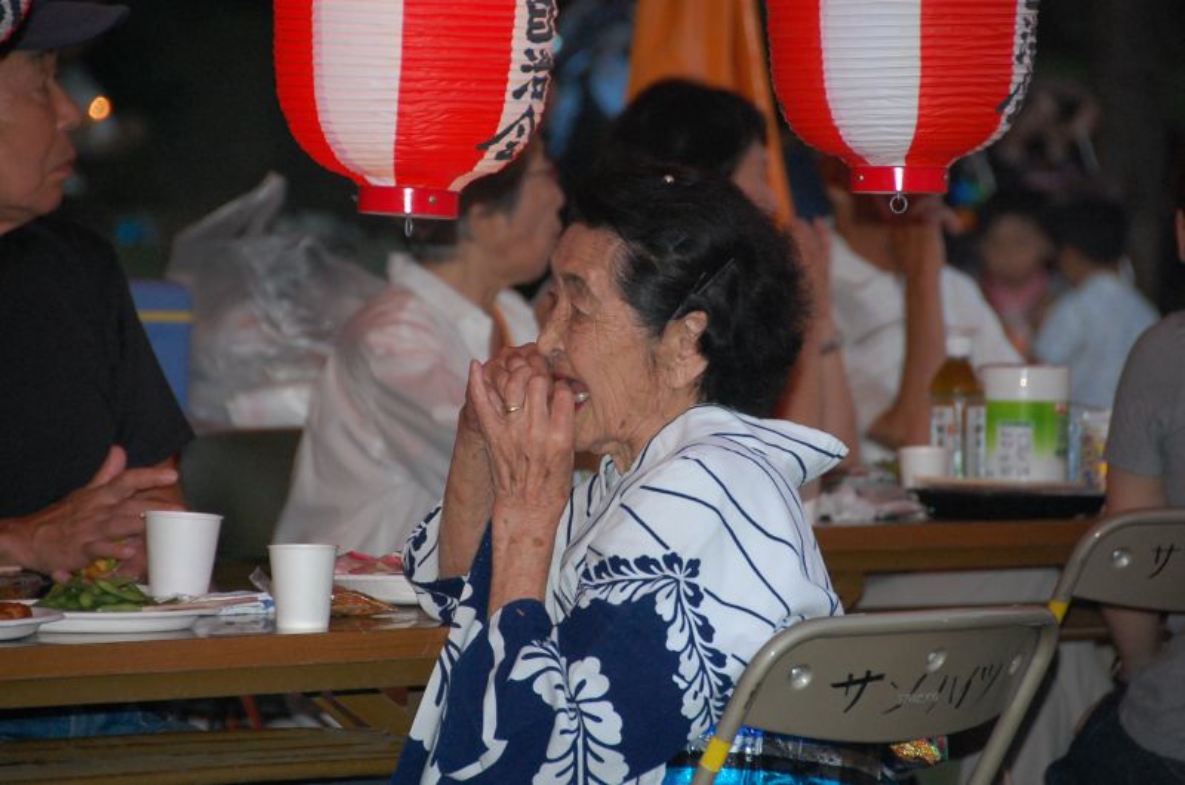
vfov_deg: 4.6
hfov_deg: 6.9
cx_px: 592
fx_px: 9855
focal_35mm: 300
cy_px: 392
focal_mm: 200
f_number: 5.6
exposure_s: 1/60
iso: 1100
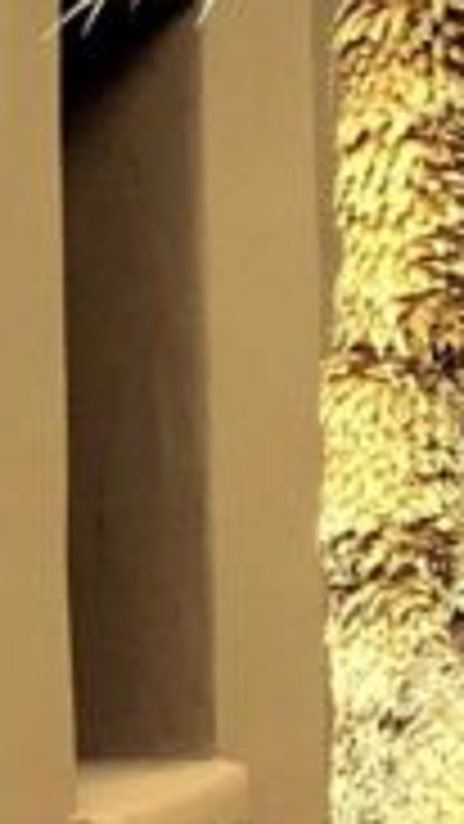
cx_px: 1942
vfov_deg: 12.2
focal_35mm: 177
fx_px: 3870
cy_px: 347
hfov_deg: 5.7
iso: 25
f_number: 1.8
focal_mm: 3
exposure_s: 1/122
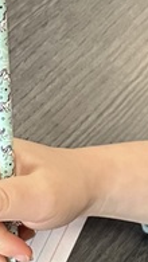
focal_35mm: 137
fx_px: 954
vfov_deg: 15.4
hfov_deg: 8.7
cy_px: 263
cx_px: -51
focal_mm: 6.86
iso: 500
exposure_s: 1/60
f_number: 1.78
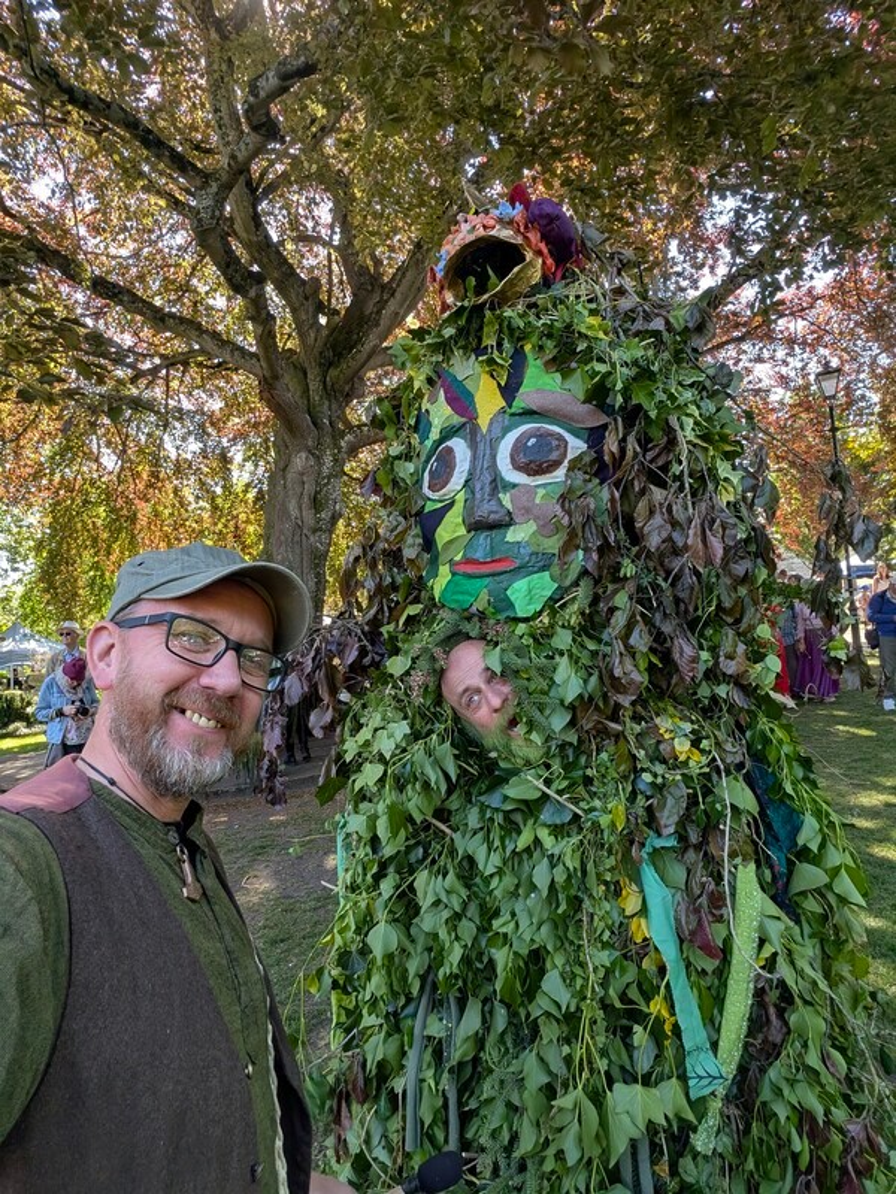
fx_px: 621
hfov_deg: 71.6
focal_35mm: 18
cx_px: 448
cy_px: 597
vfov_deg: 87.8
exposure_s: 1/214
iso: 55
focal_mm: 2.71
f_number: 2.2
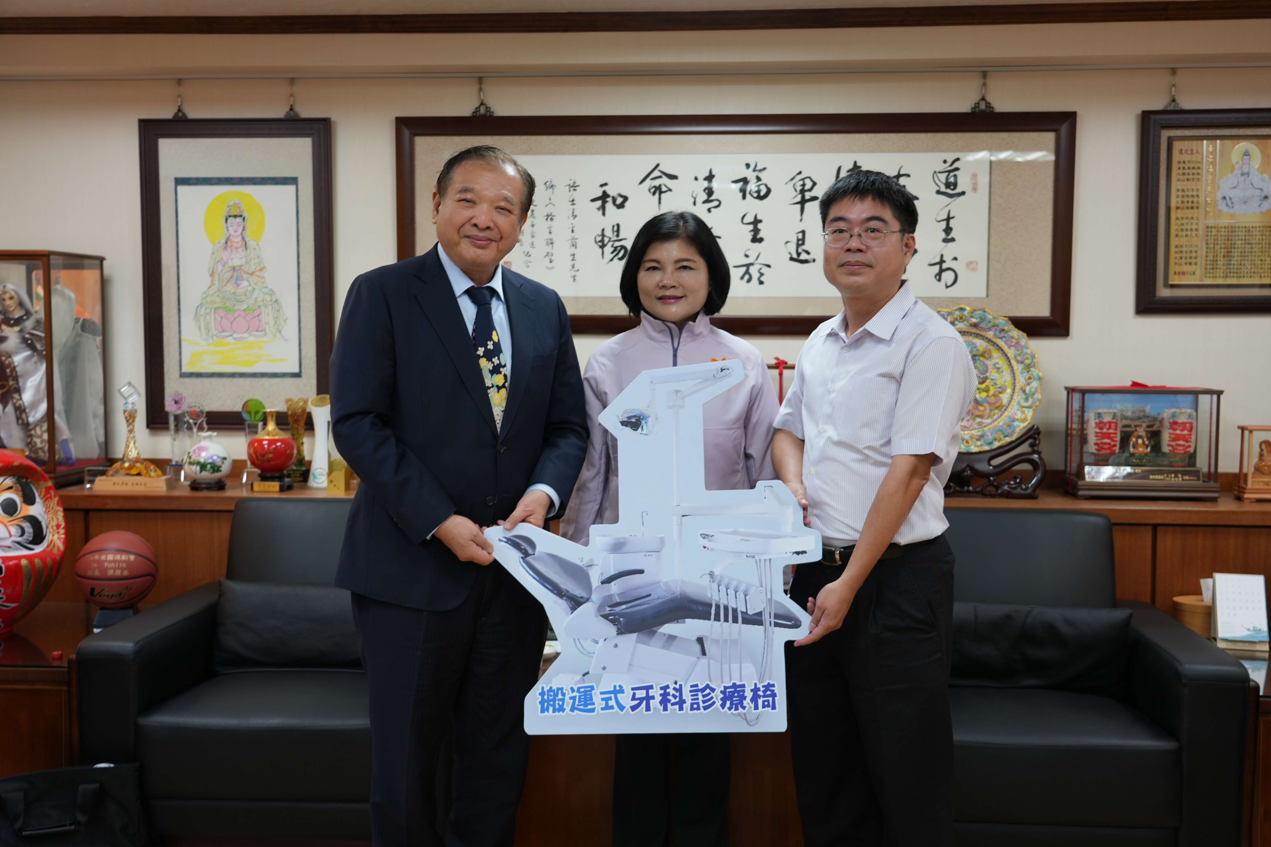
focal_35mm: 37
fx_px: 1306
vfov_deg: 35.9
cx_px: 636
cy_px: 424
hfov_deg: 51.9
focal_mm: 37
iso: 320
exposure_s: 1/40
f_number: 4
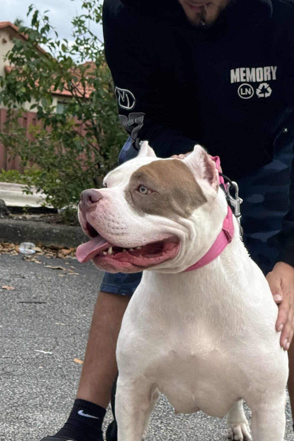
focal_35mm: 85
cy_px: 316
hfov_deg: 16.0
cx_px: 212
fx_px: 1042
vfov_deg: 23.7
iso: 64
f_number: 1.78
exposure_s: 1/995
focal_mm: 6.76
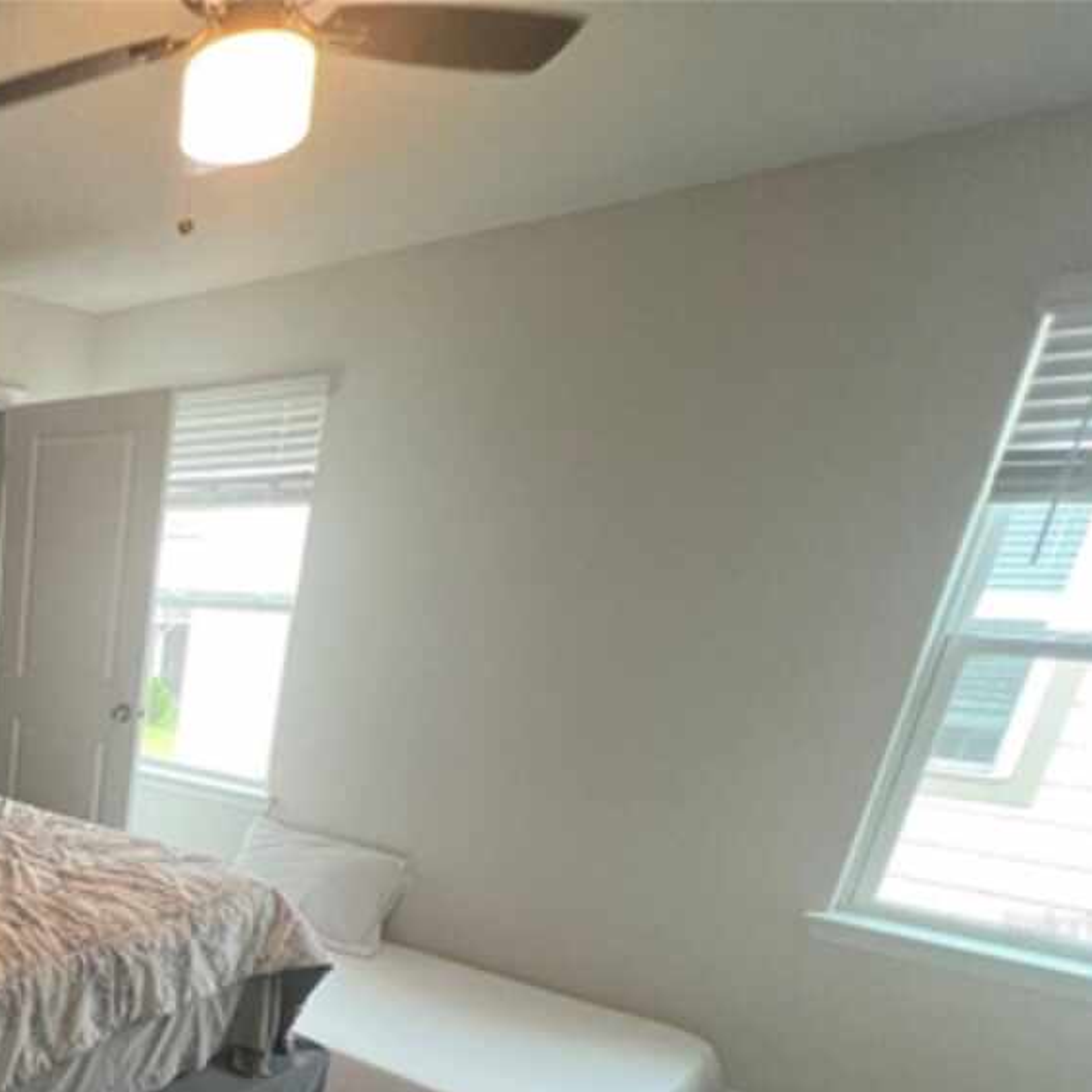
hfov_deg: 46.4
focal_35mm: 26
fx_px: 928
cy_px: 924
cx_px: -87
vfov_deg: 55.1
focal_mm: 1.57
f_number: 1.8
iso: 200
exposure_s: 1/60
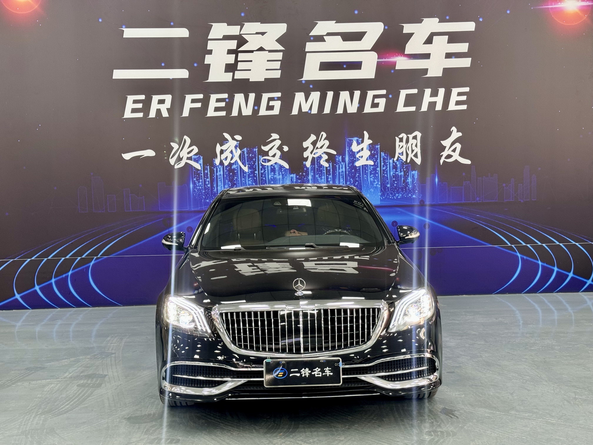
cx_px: 296
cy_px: 222
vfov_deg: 30.3
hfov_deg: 39.7
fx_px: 822
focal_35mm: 48
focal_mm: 6.76
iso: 100
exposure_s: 1/50
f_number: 1.78
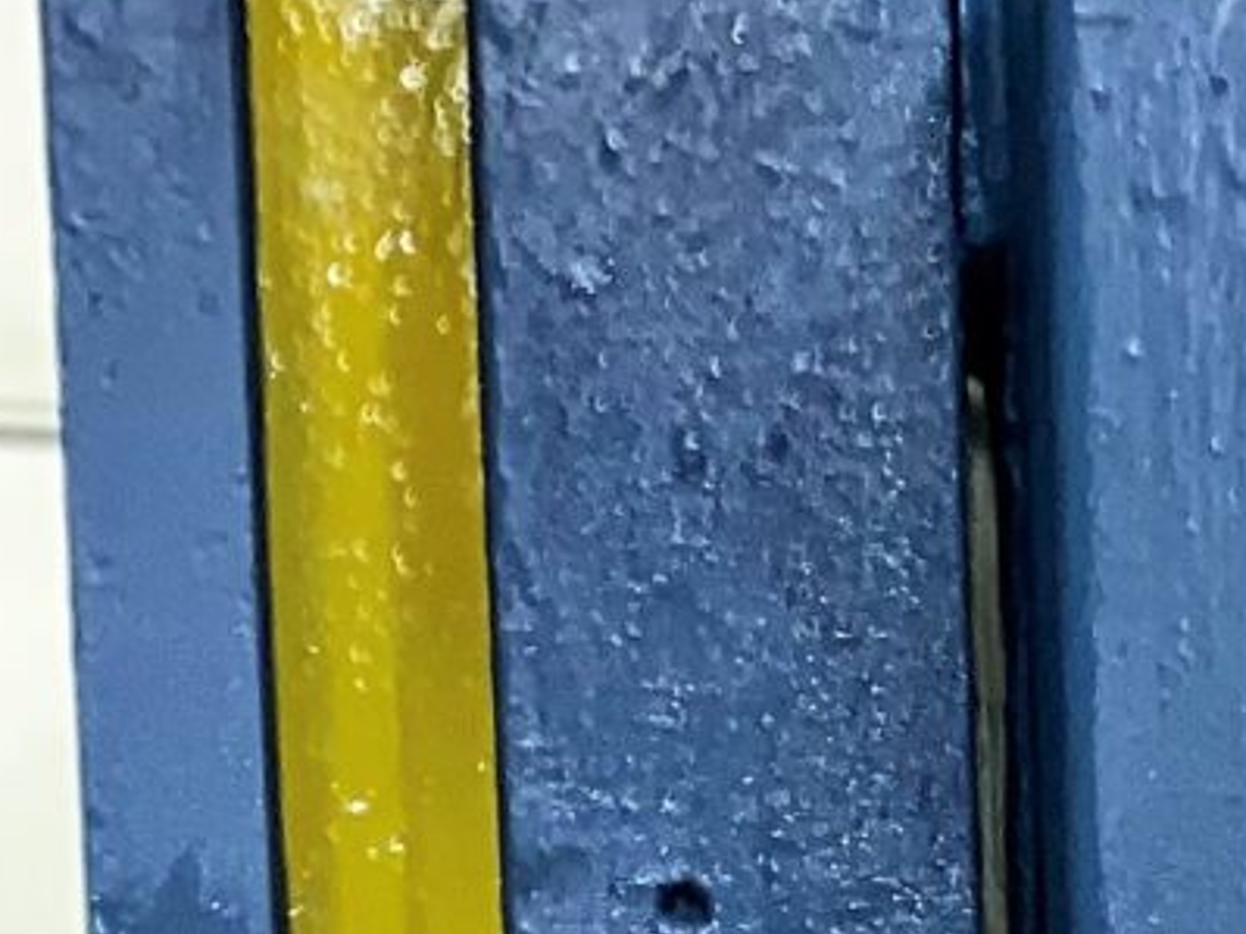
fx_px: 6009
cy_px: 2412
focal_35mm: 167
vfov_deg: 8.1
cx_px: 2127
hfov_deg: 11.2
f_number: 1.8
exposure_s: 1/15
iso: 80
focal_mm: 4.25
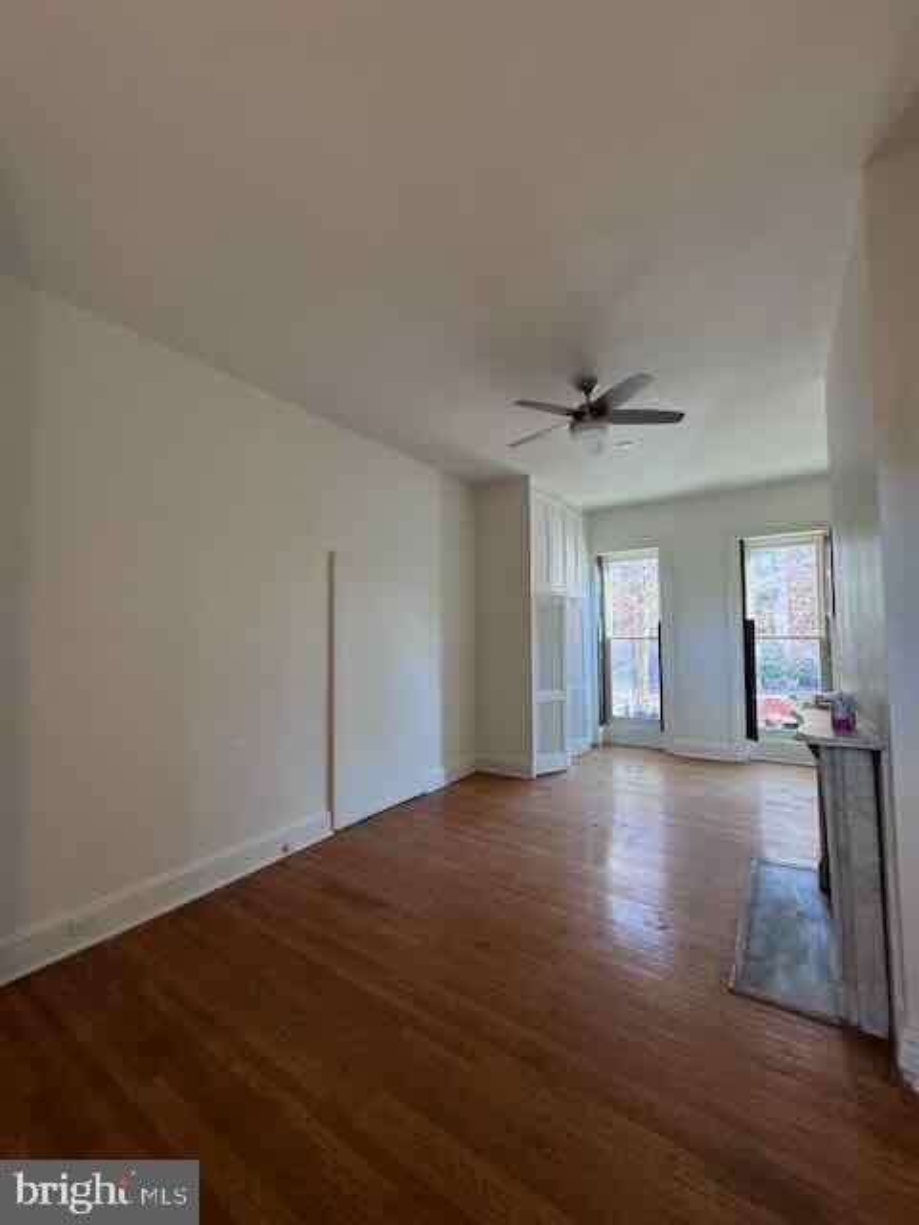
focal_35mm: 14
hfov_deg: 85.7
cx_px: 460
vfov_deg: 102.1
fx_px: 496
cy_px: 612
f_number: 2.2
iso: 320
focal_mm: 2.22
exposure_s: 1/60
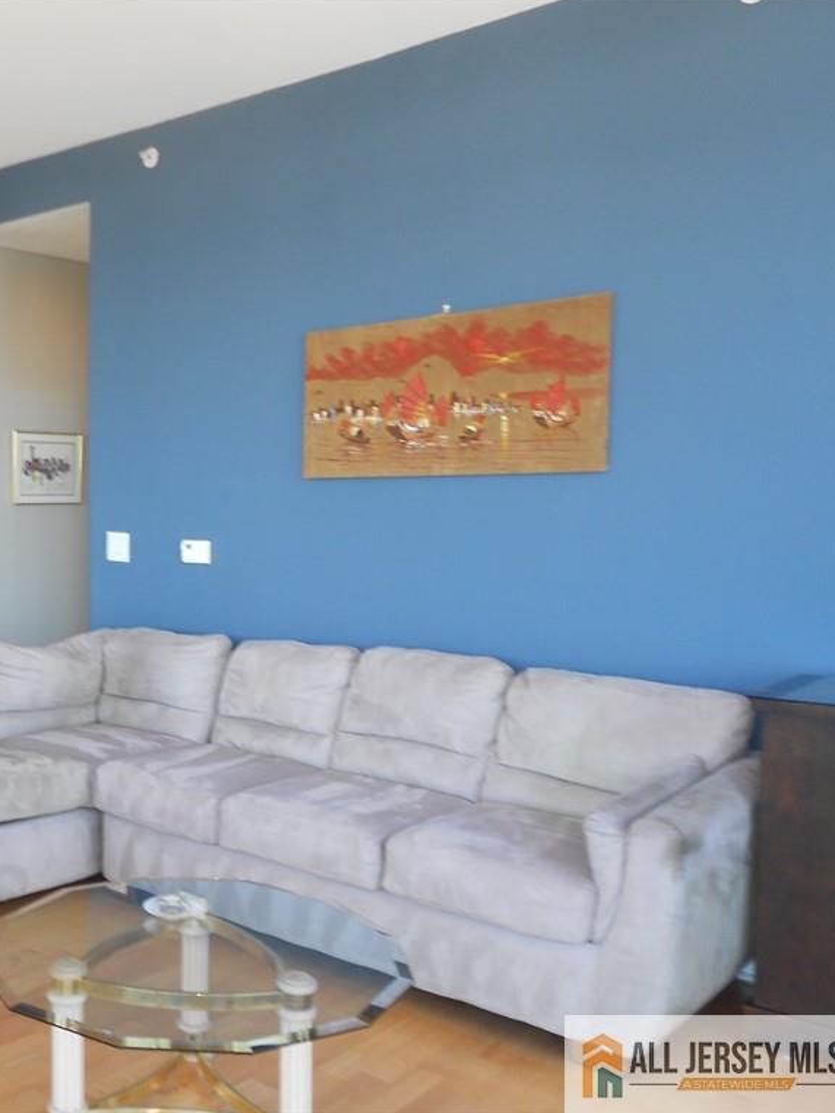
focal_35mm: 35
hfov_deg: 38.4
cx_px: 114
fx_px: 1125
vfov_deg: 52.6
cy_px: 554
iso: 100
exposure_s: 1/30
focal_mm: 4.6
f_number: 3.2
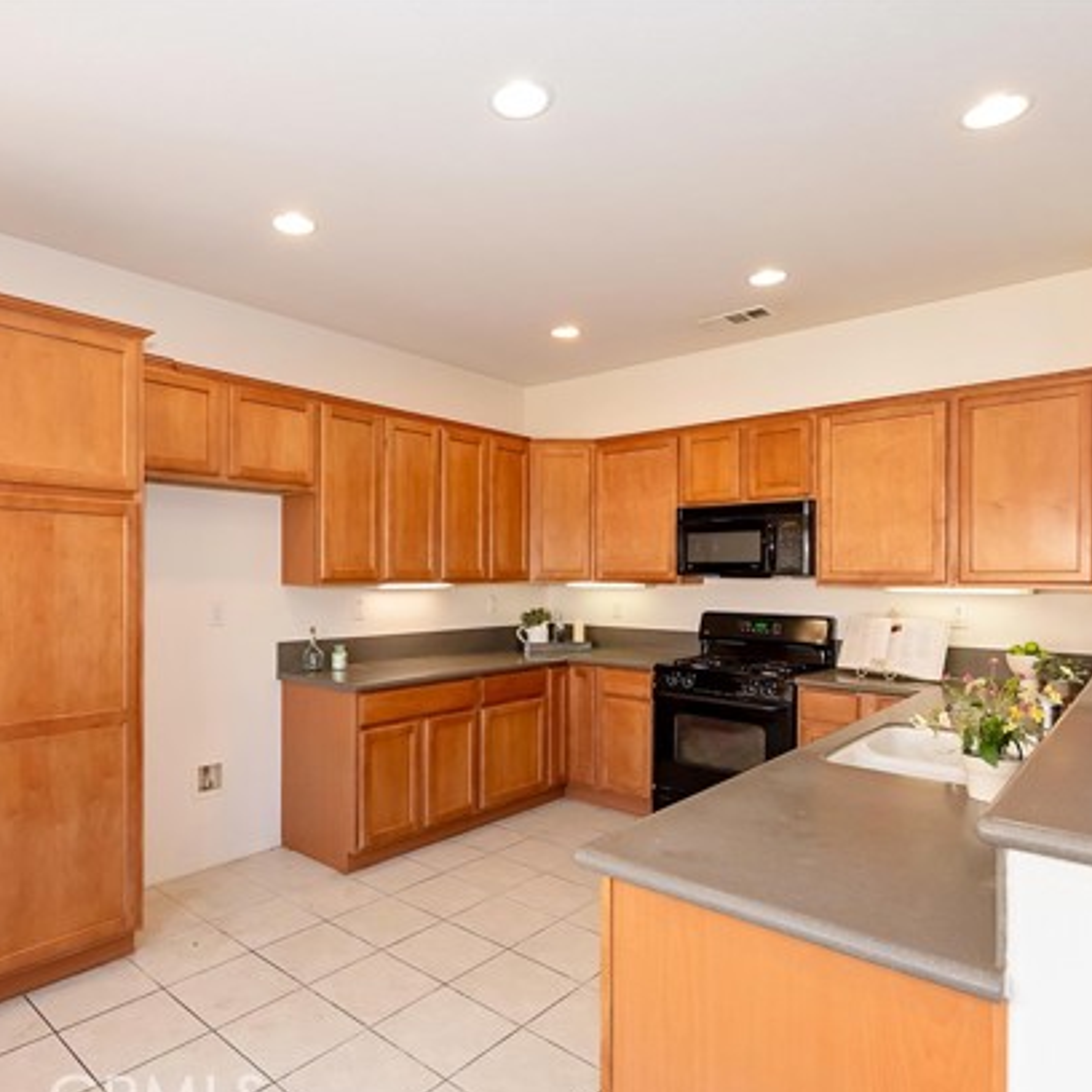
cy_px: 566
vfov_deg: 74.8
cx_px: 463
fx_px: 714
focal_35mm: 20
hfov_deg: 74.4
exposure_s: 1/100
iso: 800
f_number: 7.1
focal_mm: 10
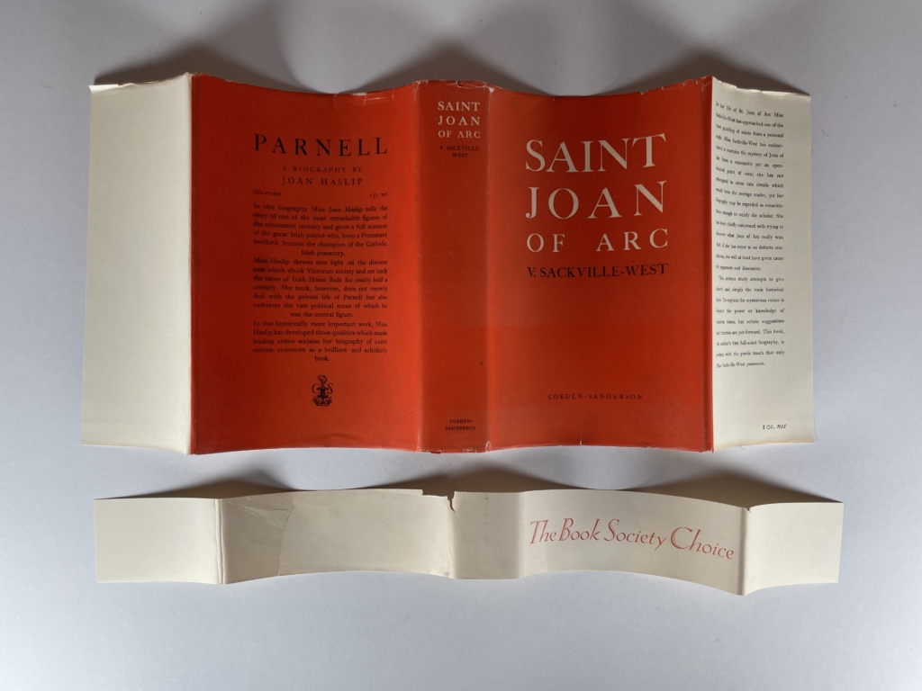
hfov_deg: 67.3
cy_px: 346
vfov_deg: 53.1
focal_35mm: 26
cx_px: 461
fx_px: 693
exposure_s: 1/100
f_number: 1.6
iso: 50
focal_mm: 4.2
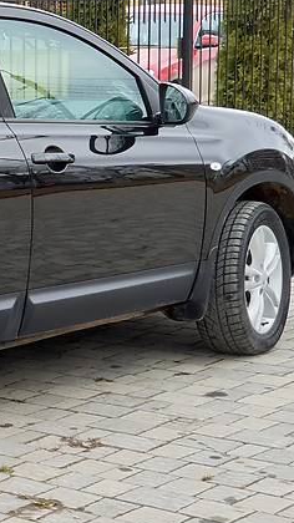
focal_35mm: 108
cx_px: -145
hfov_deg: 10.8
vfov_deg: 19.8
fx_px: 1498
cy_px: 214
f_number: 2.4
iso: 25
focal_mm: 6
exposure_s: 1/94
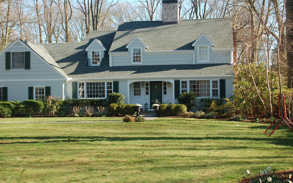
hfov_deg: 36.9
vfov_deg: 23.5
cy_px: 82
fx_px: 439
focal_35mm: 55
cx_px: 130
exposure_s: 1/200
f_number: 7.1
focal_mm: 32
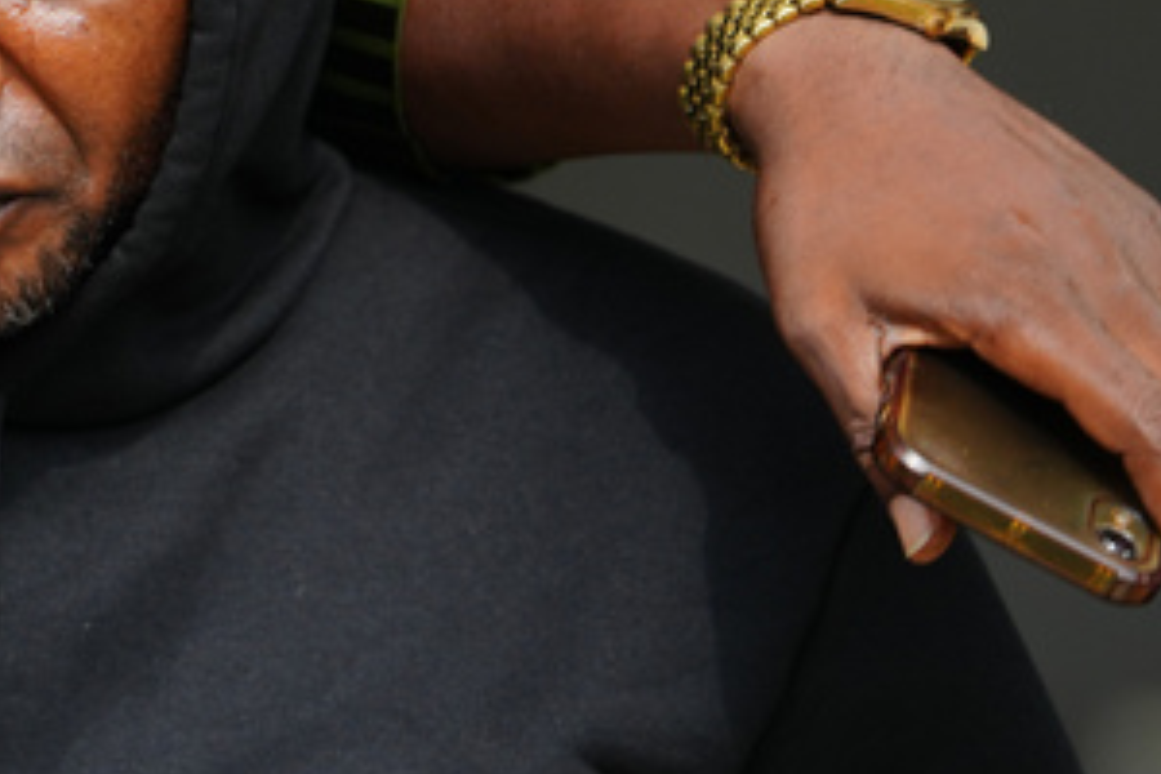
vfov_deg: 2.0
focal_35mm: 682
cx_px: -97
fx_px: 21993
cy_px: 60
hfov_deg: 3.0
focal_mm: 200
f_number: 3.5
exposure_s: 1/1000
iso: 400
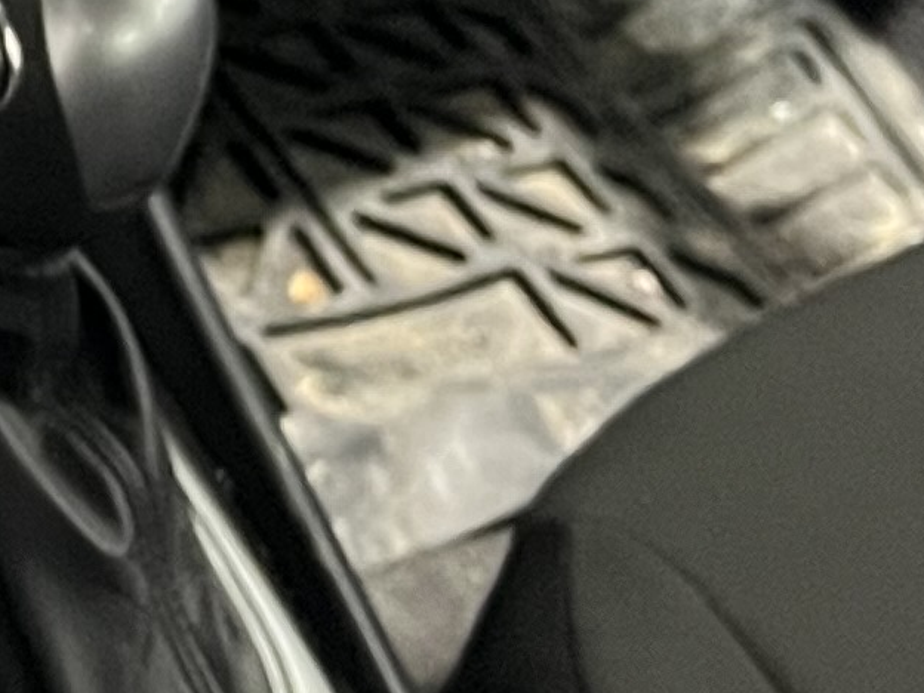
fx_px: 4484
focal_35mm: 168
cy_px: -443
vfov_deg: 8.6
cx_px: -985
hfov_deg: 10.7
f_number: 1.5
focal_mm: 5.7
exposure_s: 1/30
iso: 500
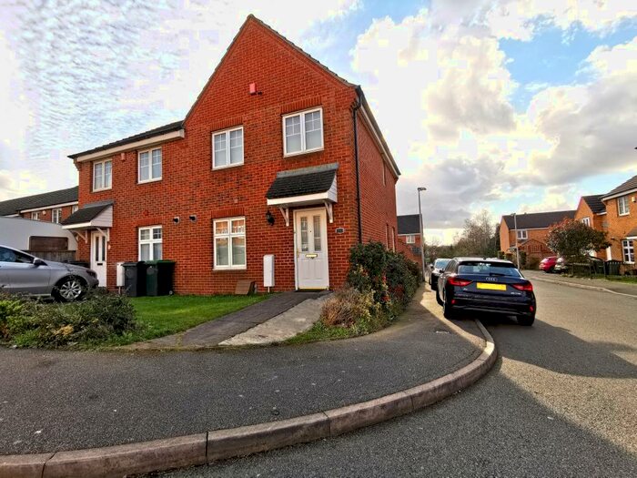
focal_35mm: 16
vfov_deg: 78.1
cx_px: 318
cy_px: 239
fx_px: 294
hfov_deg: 94.5
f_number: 2.2
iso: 50
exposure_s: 1/711
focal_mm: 2.35
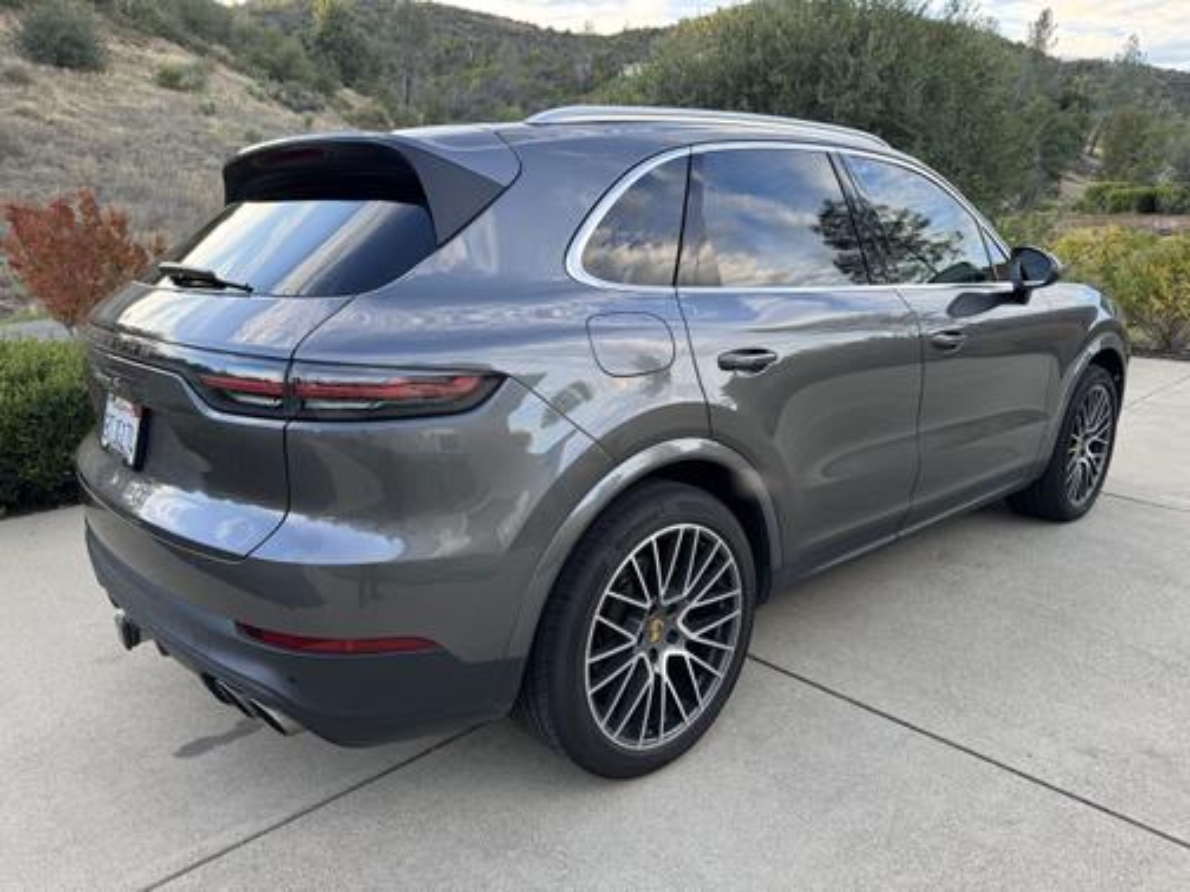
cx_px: 595
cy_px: 446
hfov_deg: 71.6
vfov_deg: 56.8
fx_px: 825
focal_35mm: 24
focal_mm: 6.76
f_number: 1.78
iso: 64
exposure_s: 1/209
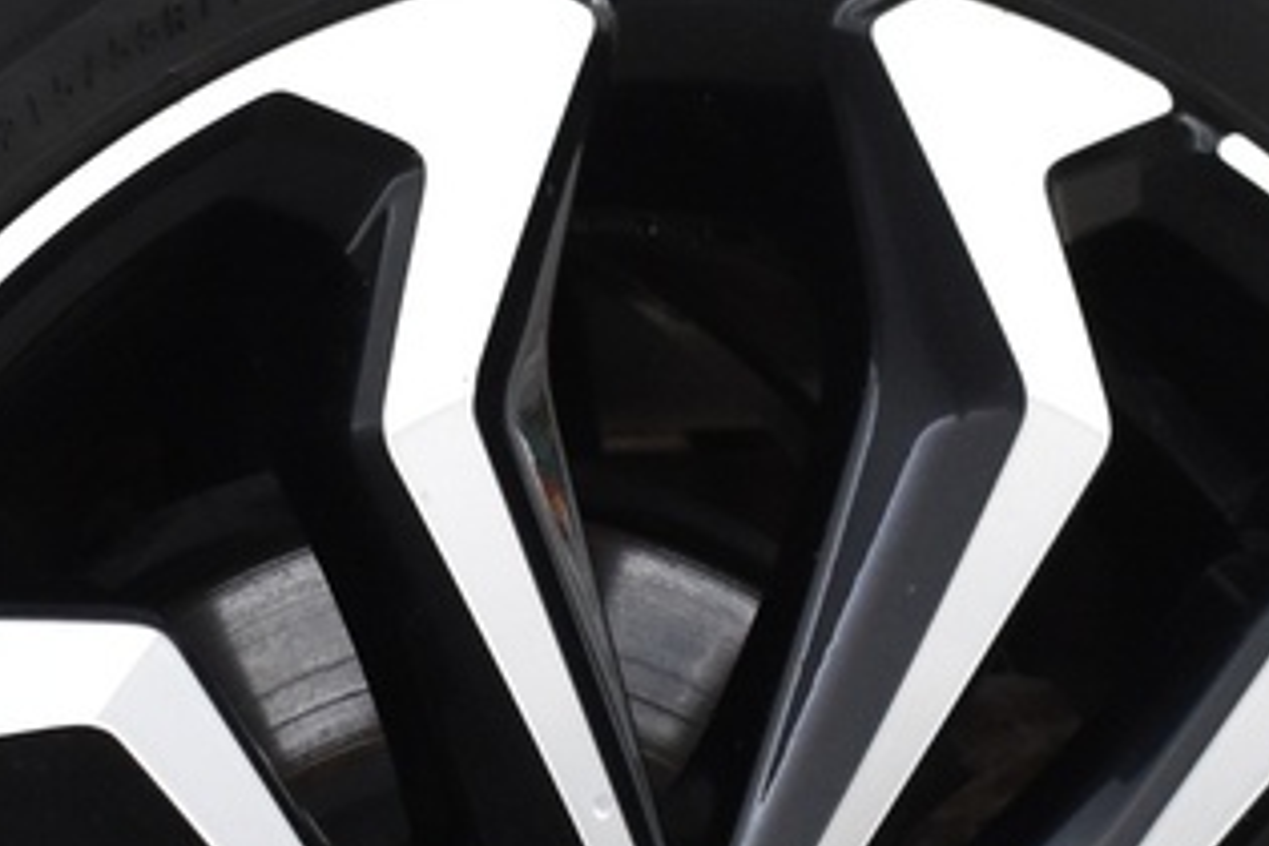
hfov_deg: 10.7
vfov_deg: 7.1
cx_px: 338
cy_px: 1076
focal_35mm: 193
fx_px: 6787
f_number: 4
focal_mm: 25
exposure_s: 1/40
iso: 1000
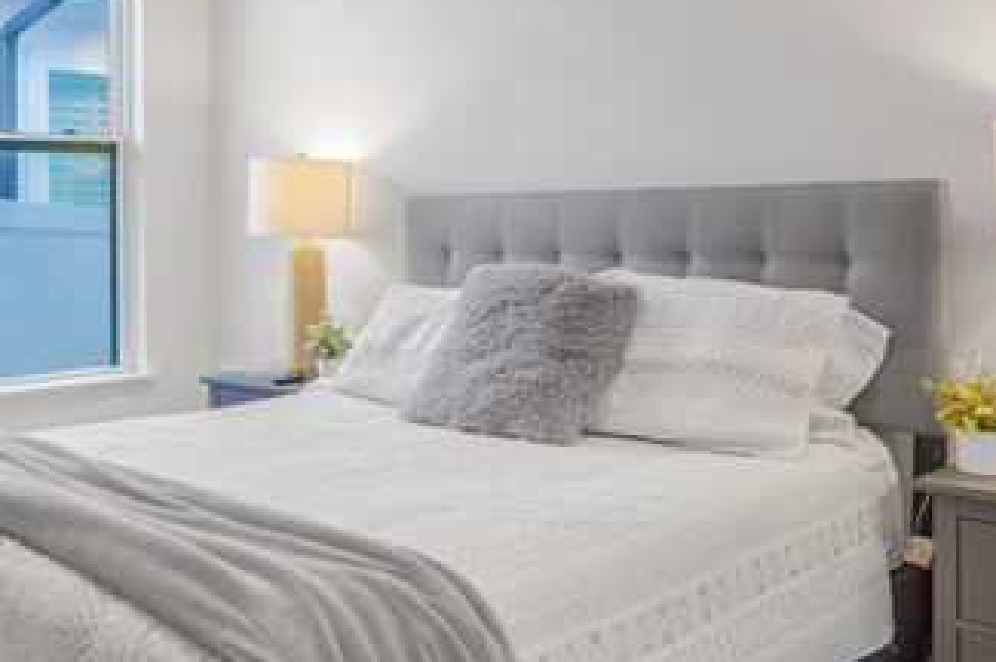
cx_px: 198
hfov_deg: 46.9
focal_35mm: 39
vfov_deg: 33.8
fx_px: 1078
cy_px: 208
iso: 100
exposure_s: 1/30
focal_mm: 12
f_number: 2
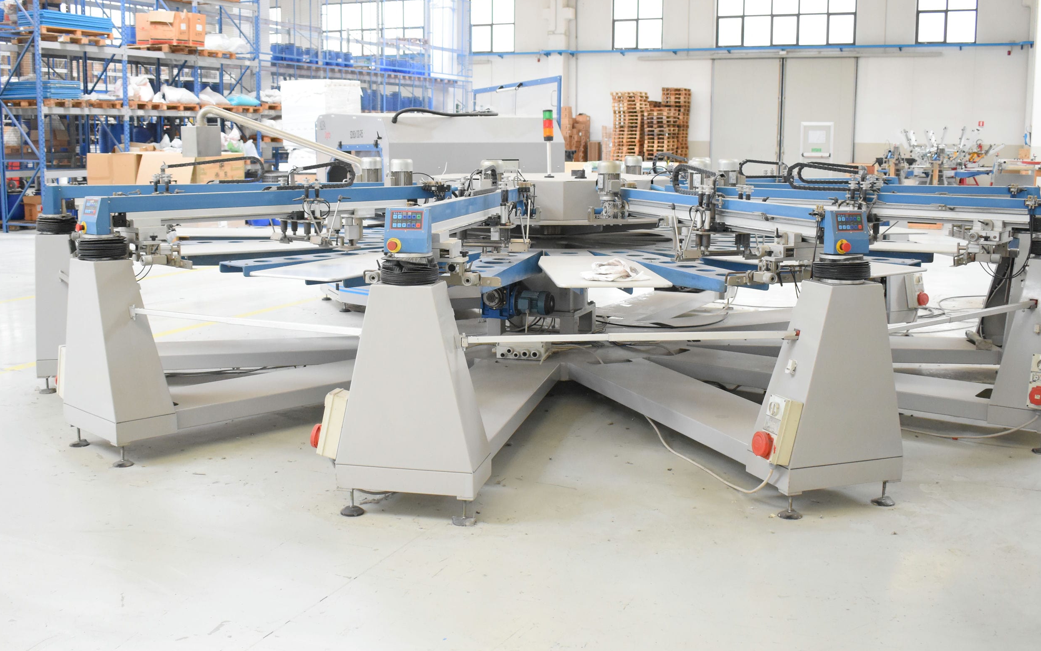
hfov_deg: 50.8
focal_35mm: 39
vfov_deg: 33.1
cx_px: 501
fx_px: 1096
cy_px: 304
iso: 1800
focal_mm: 21
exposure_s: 1/125
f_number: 3.8
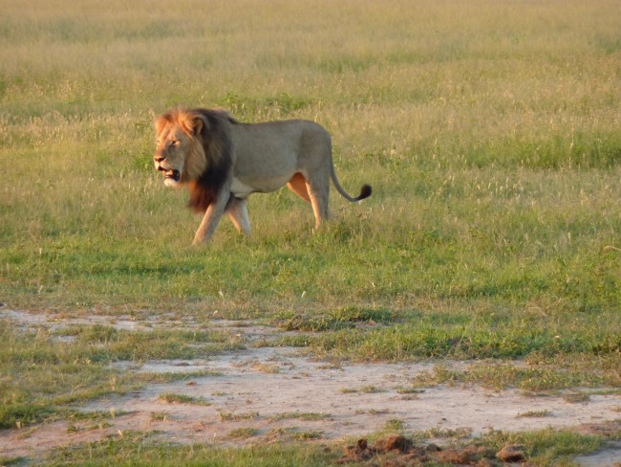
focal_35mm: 300
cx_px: 310
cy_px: 234
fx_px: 5384
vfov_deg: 5.0
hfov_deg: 6.6
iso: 200
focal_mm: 49.2
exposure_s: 1/60
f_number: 4.9
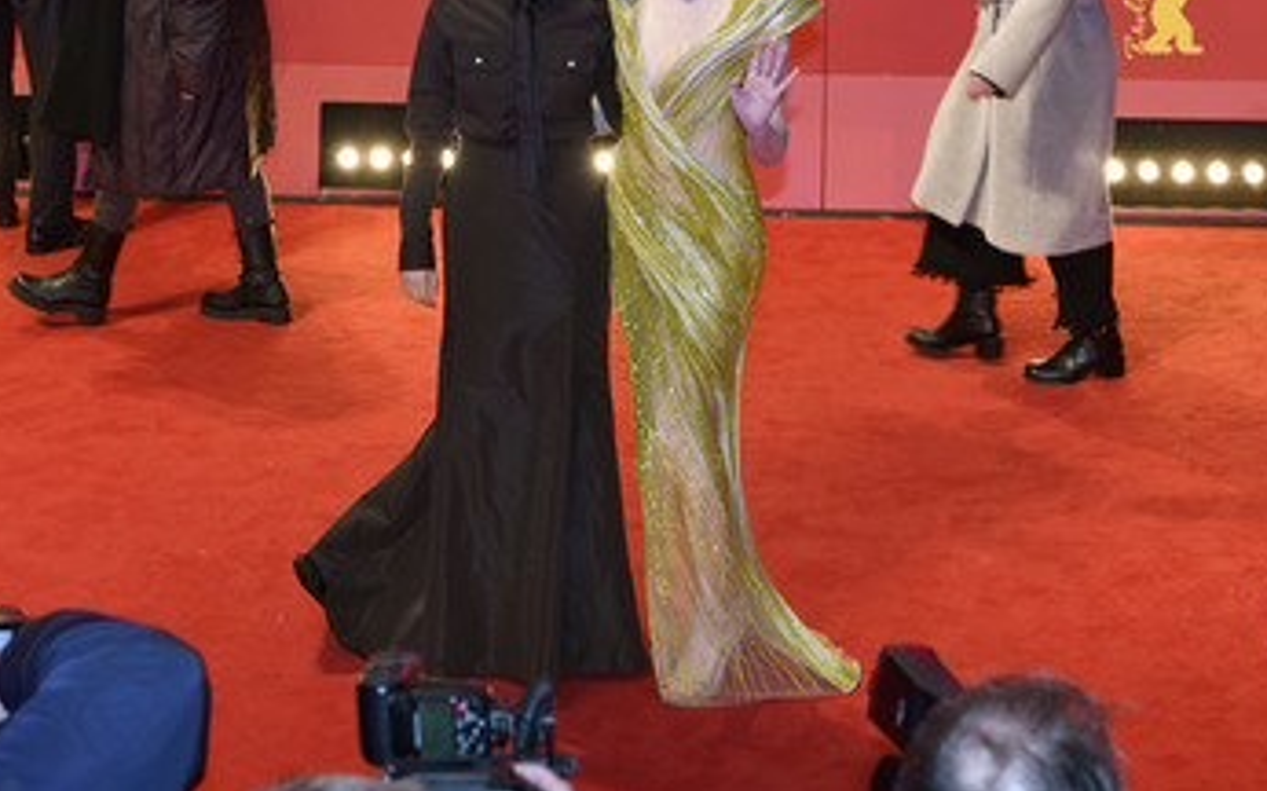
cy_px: 249
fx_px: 2520
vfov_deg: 17.8
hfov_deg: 28.2
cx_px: 591
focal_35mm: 73
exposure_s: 1/200
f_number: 5
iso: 1250
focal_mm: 55
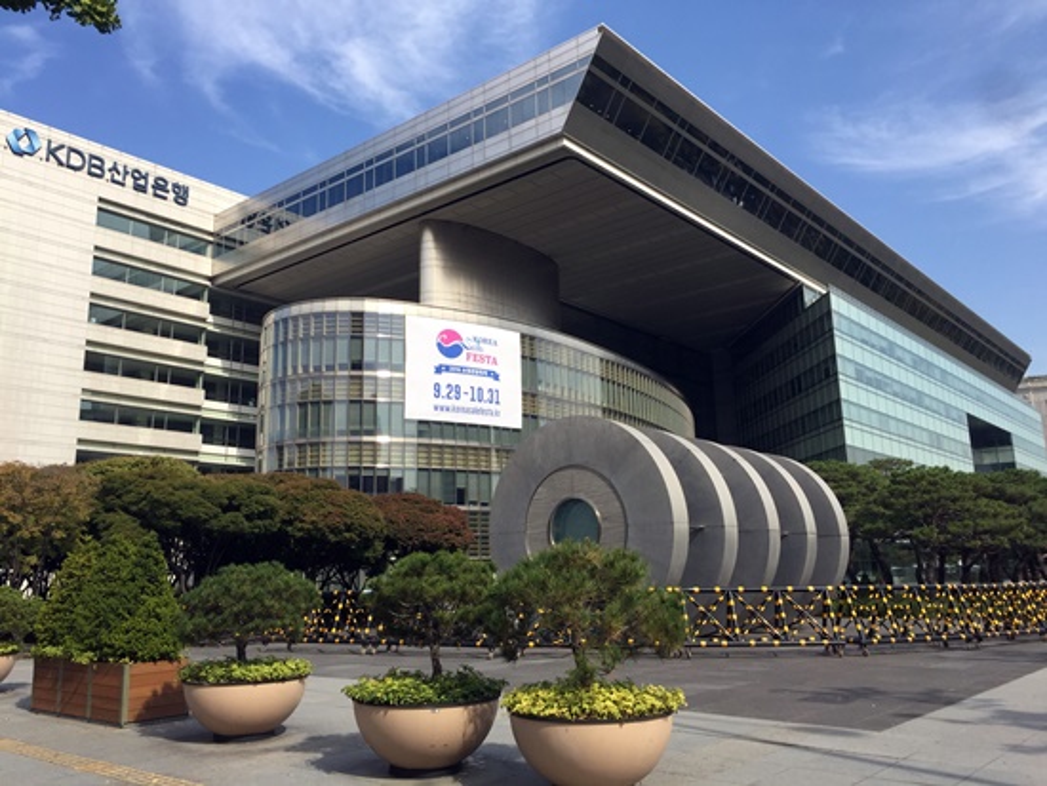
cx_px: 524
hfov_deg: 61.6
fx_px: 878
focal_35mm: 29
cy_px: 393
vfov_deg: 48.3
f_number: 2.2
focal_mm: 4.15
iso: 32
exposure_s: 1/1522
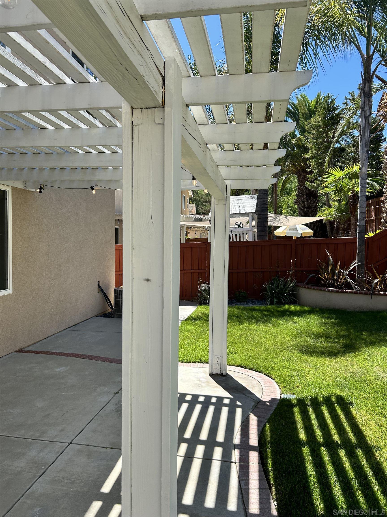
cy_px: 258
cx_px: 194
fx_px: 388
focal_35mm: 26
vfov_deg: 67.3
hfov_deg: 53.1
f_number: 1.5
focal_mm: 5.7
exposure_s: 1/1779
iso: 50
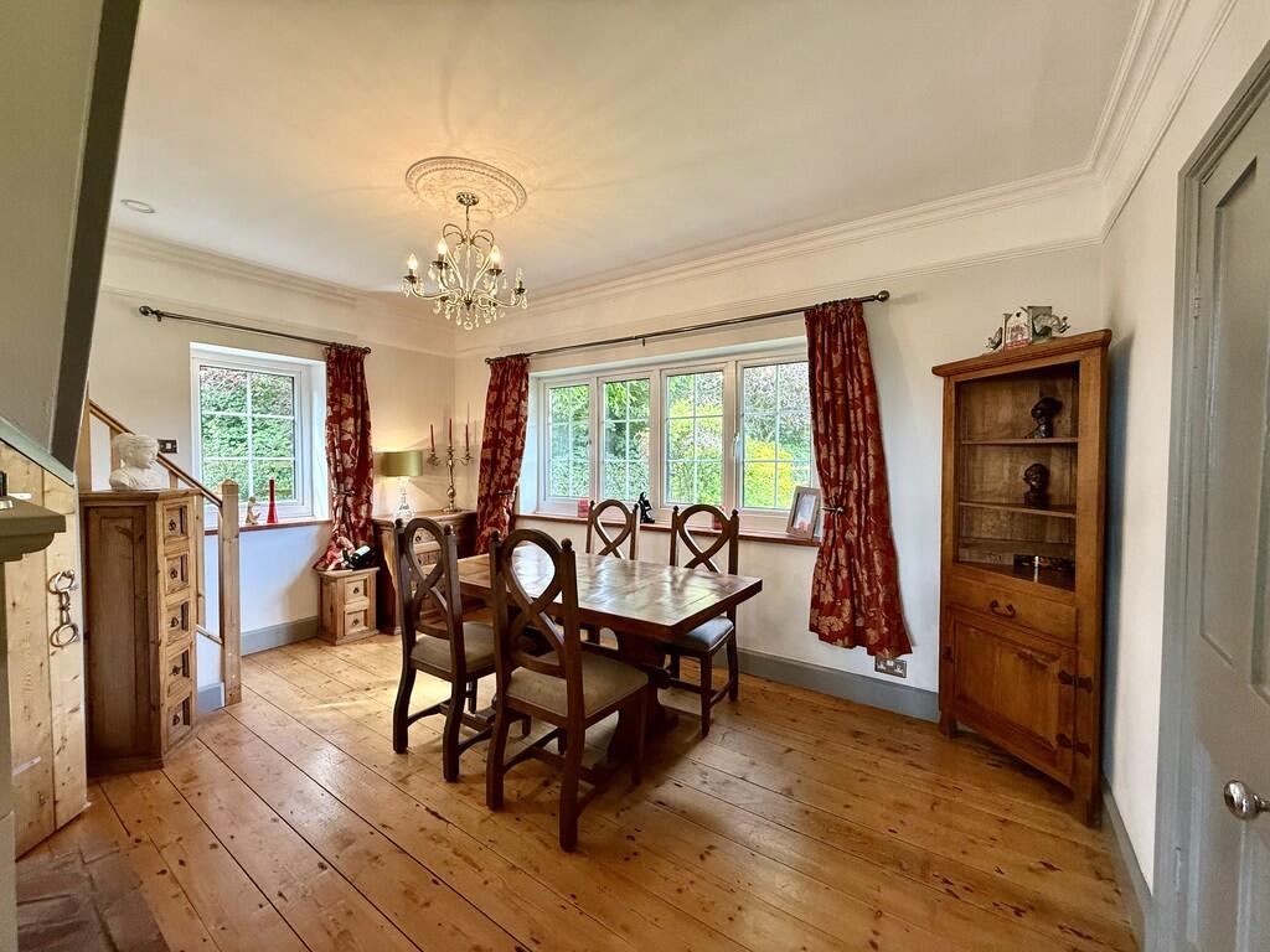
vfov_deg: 85.7
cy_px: 476
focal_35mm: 14
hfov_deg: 102.1
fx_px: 514
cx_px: 635
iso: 200
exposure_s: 1/100
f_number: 2.2
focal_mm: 2.22
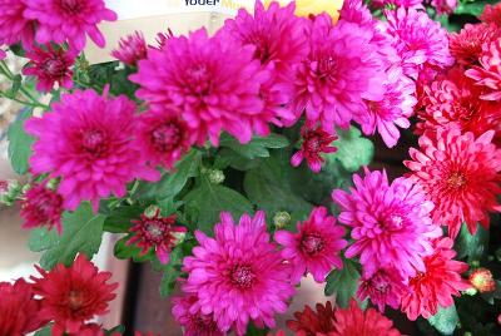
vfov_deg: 37.0
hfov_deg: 53.1
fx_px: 502
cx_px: 250
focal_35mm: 36
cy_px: 168
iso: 200
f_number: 4.5
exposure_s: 1/60
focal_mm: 24
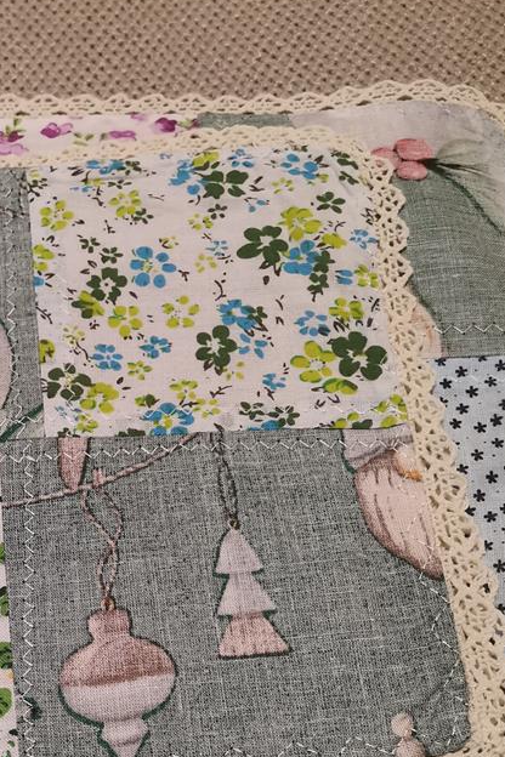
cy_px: 596
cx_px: 21
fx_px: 1094
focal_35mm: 52
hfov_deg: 25.0
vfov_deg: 37.0
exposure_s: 1/50
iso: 500
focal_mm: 4.75
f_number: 1.8
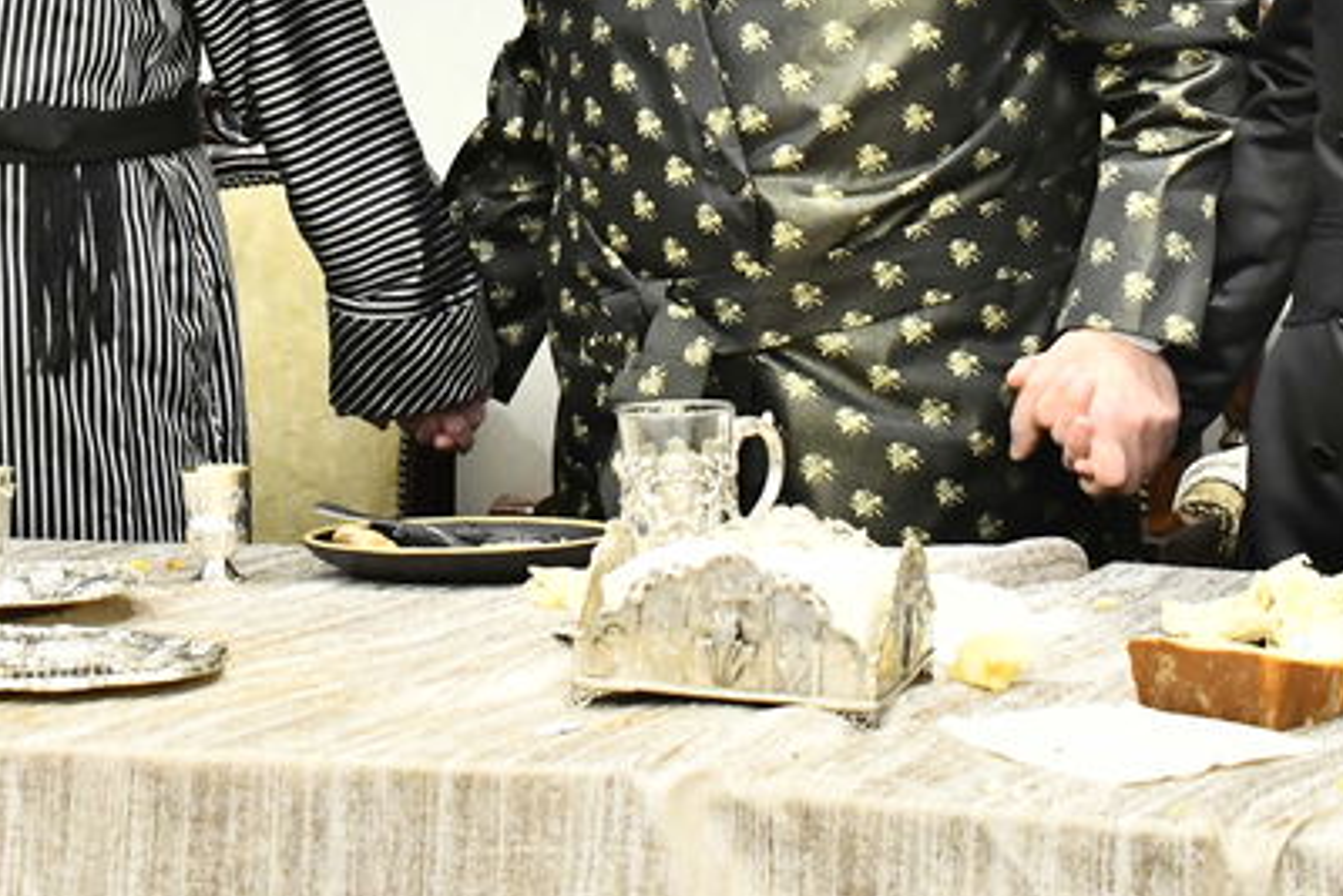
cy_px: -169
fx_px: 4180
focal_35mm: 112
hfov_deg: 18.3
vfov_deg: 12.0
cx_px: 655
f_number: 5.6
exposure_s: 1/125
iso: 3200
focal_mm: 32
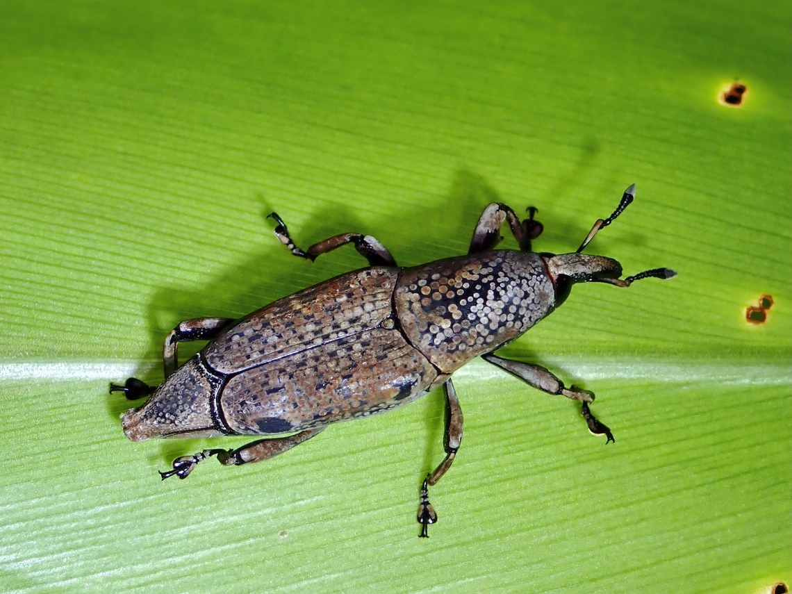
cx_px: 396
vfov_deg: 14.8
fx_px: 2288
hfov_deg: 19.6
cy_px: 297
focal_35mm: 100
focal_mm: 18
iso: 100
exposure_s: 1/640
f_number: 6.3
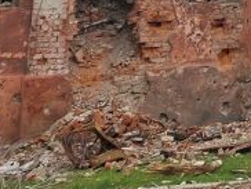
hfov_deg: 11.3
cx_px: 502
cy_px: -313
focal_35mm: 158
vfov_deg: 8.4
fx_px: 1147
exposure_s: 1/727
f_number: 1.8
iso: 25
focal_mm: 5.23
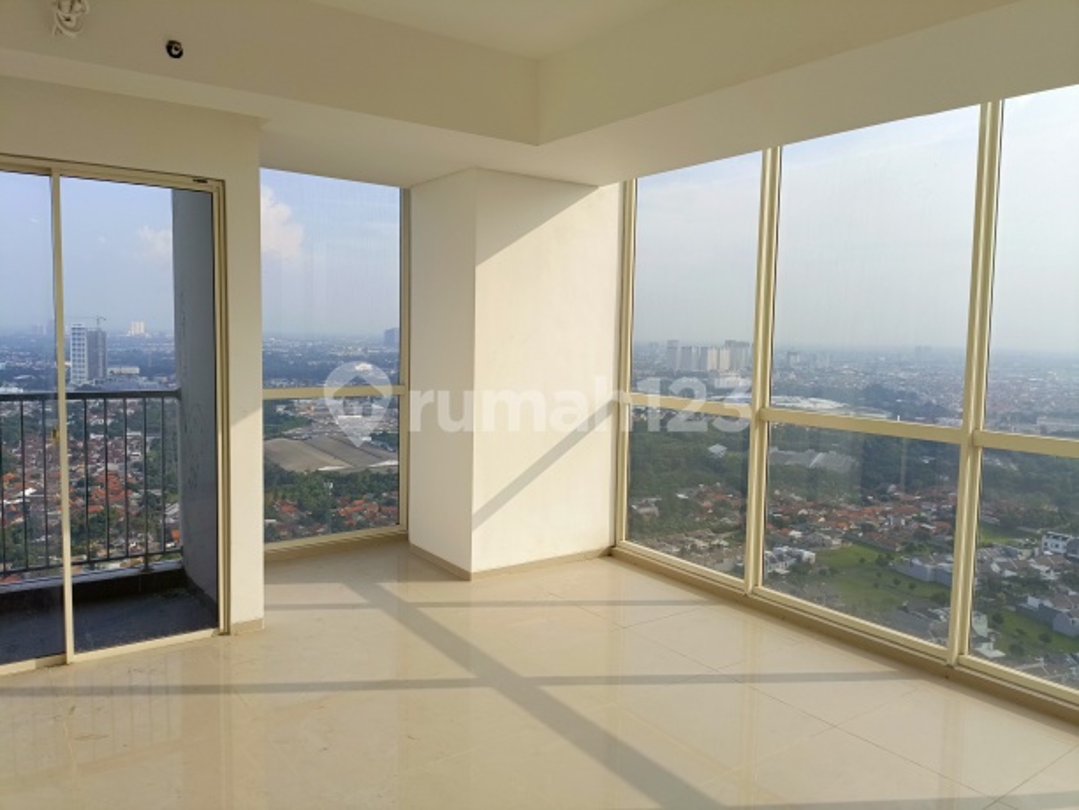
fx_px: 779
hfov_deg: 69.4
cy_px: 405
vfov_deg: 54.9
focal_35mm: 25
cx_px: 540
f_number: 1.69
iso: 113
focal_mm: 4.76
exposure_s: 1/336
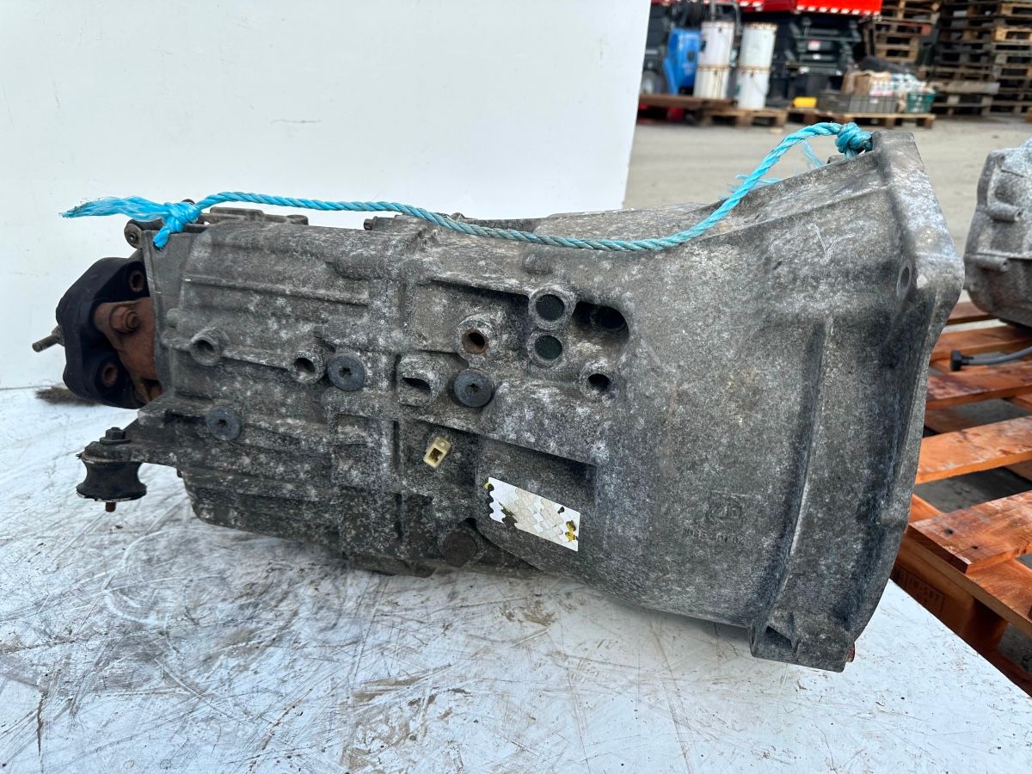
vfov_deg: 56.8
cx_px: 516
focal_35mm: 24
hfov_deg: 71.6
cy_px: 387
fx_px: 716
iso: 80
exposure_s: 1/2353
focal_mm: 6.86
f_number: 1.78
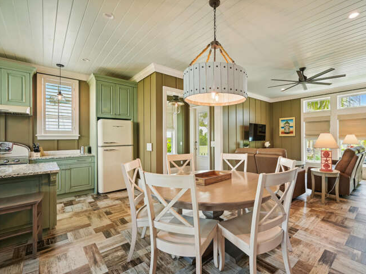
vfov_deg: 78.1
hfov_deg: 93.5
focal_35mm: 16
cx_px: 216
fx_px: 169
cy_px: 138
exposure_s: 1/50
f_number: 8
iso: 100
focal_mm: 14
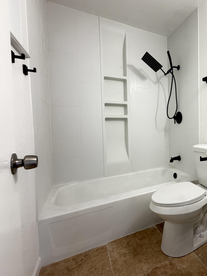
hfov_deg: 58.3
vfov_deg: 81.7
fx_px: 159
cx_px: 179
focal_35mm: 20
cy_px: 131
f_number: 2.2
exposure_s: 1/60
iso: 200
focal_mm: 2.22
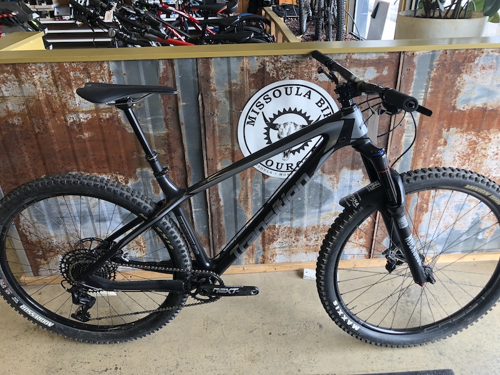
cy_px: 188
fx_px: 404
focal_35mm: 28
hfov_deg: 63.4
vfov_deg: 49.7
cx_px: 250
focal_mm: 3.99
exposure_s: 1/40
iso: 25
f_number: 1.8
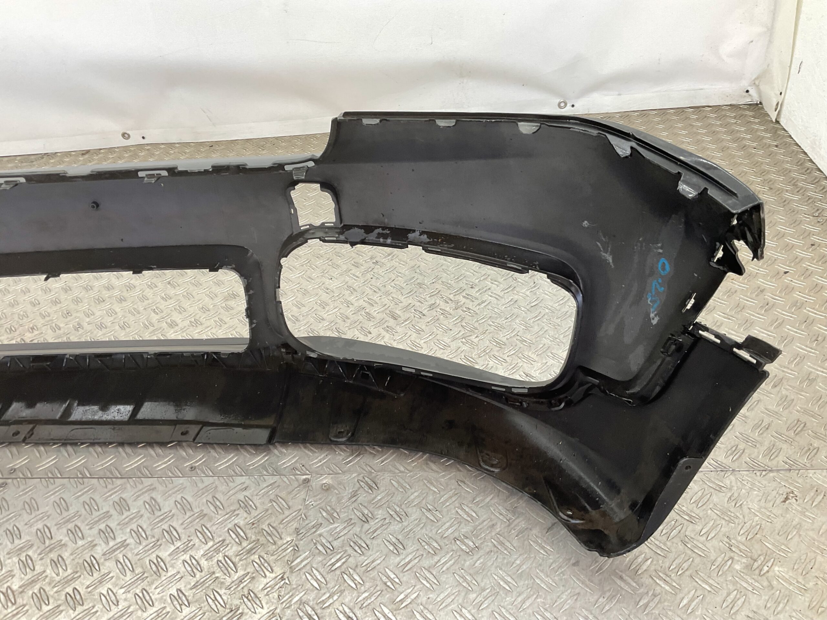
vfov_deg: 48.2
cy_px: 310
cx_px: 414
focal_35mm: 29
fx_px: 693
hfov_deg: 61.7
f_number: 1.8
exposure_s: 1/120
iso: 40
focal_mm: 3
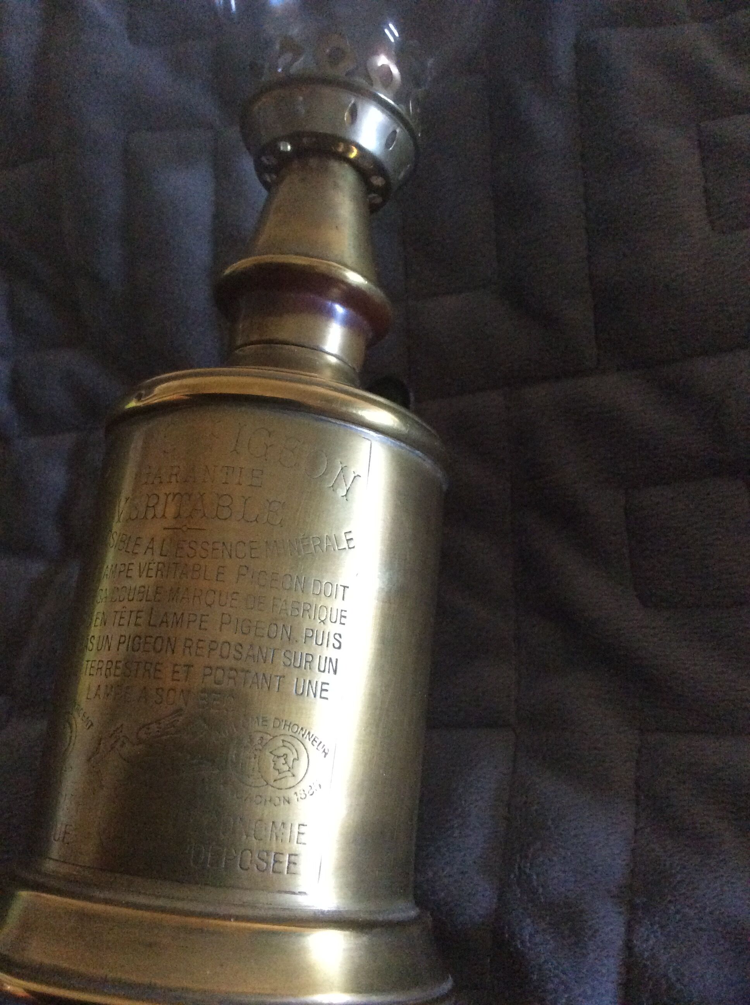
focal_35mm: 32
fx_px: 927
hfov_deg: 44.1
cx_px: 375
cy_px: 502
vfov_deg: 56.9
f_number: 2.4
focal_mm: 3.3
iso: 400
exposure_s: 1/17
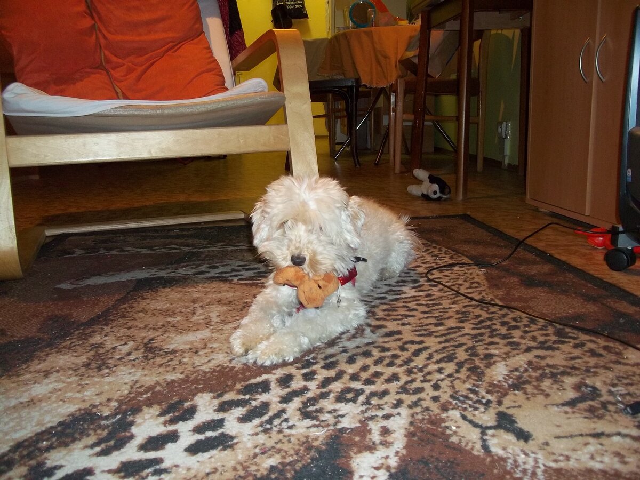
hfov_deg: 56.8
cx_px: 320
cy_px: 240
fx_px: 592
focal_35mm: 32
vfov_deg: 44.2
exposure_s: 1/30
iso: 160
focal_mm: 5.7
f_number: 2.9
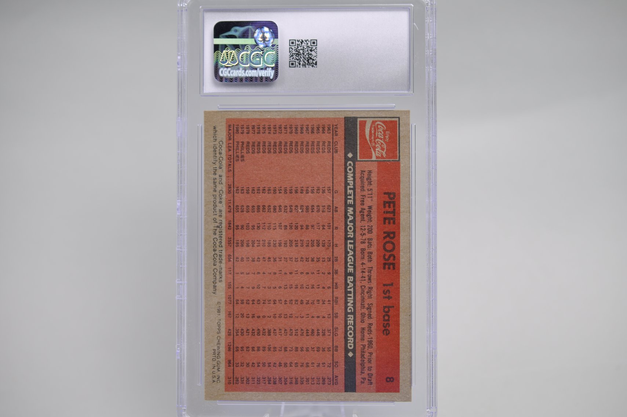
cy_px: 208
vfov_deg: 22.6
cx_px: 314
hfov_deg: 33.4
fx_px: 1044
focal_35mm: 60
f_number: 4
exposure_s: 1/60
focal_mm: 40
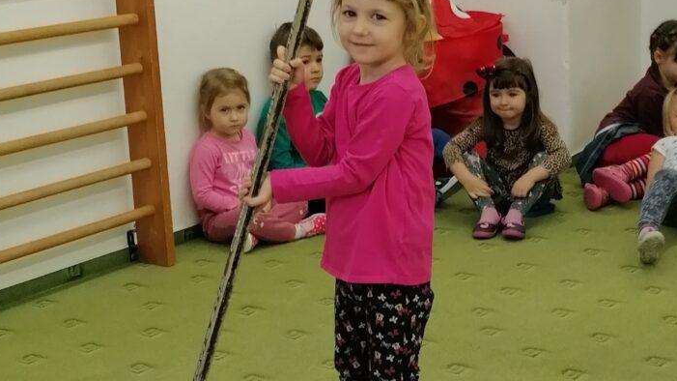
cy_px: 242
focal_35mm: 87
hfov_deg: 24.2
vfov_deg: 13.9
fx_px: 1561
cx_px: 503
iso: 100
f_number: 1.8
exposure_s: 1/50
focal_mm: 4.75
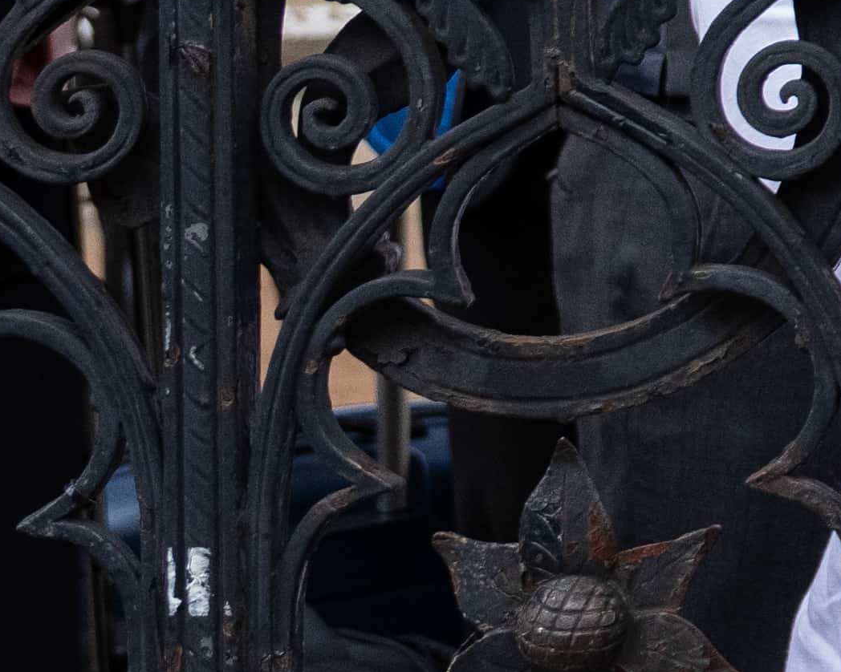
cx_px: 3020
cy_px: -727
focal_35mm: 226
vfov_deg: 6.6
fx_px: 5624
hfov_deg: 7.1
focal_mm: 30
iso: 800
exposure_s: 1/1600
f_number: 4.5
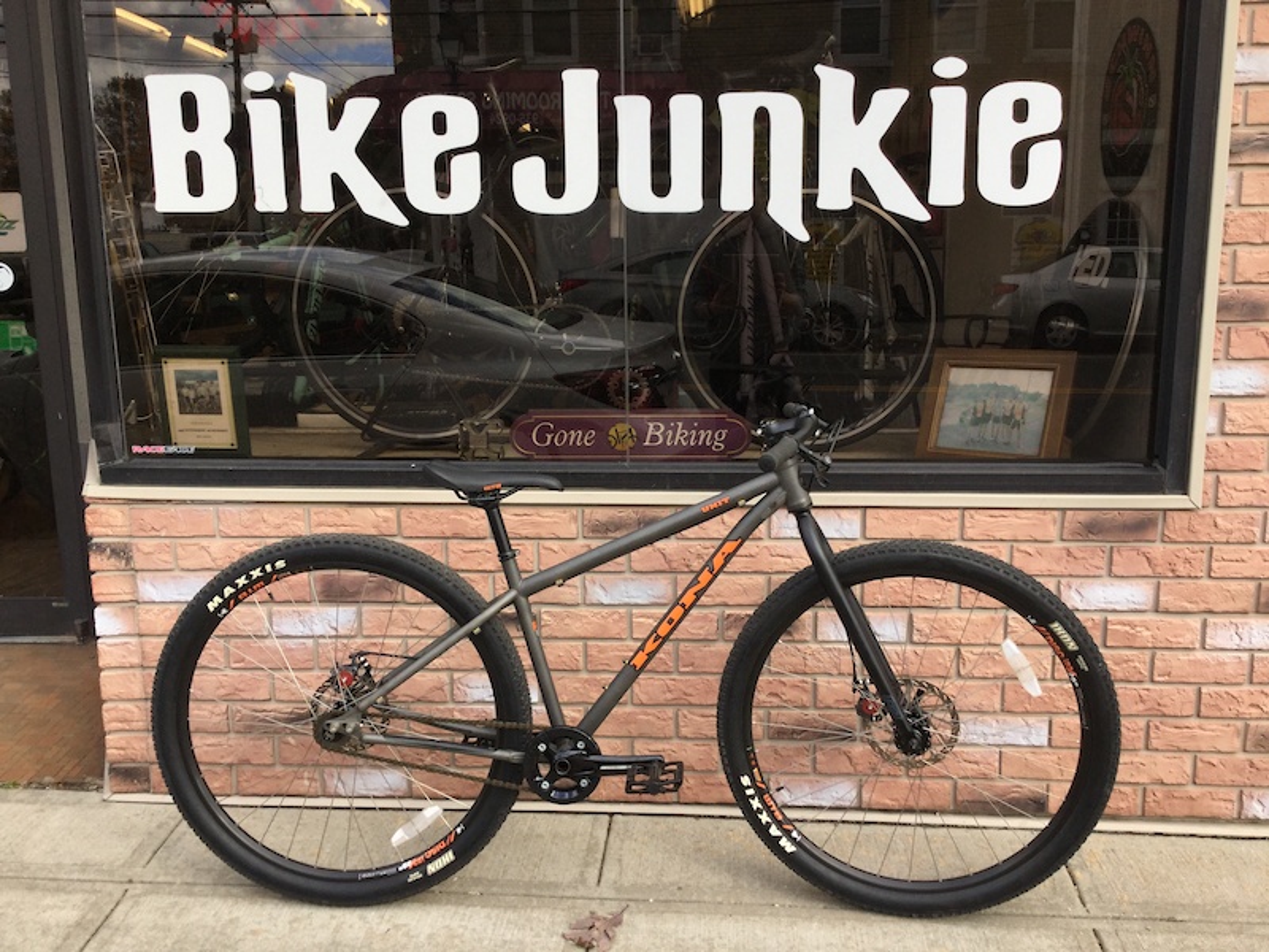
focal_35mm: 31
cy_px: 476
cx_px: 634
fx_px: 1136
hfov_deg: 58.4
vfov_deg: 45.4
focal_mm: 3.3
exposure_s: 1/351
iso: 25
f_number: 2.4
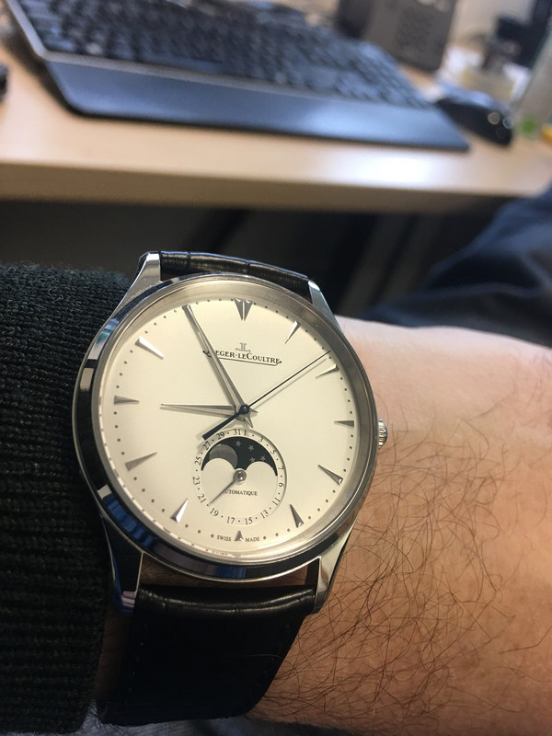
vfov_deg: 61.7
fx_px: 617
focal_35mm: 29
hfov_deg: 48.2
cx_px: 276
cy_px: 368
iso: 50
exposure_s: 1/33
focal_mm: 4.15
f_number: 2.2
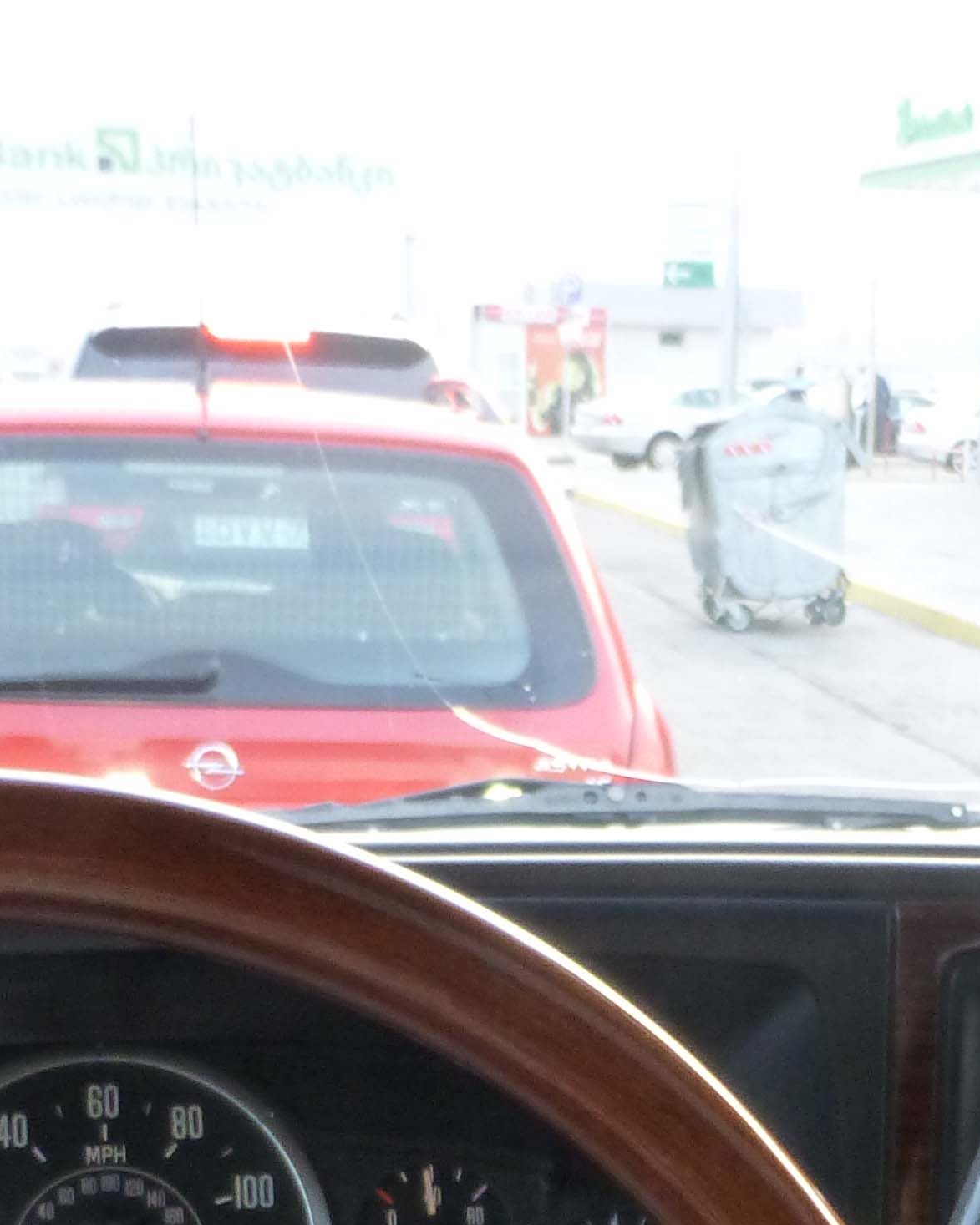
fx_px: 2502
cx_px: 815
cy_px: 1310
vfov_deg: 25.7
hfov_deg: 21.8
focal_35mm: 69
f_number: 3.3
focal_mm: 4.3
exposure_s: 1/30
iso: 400
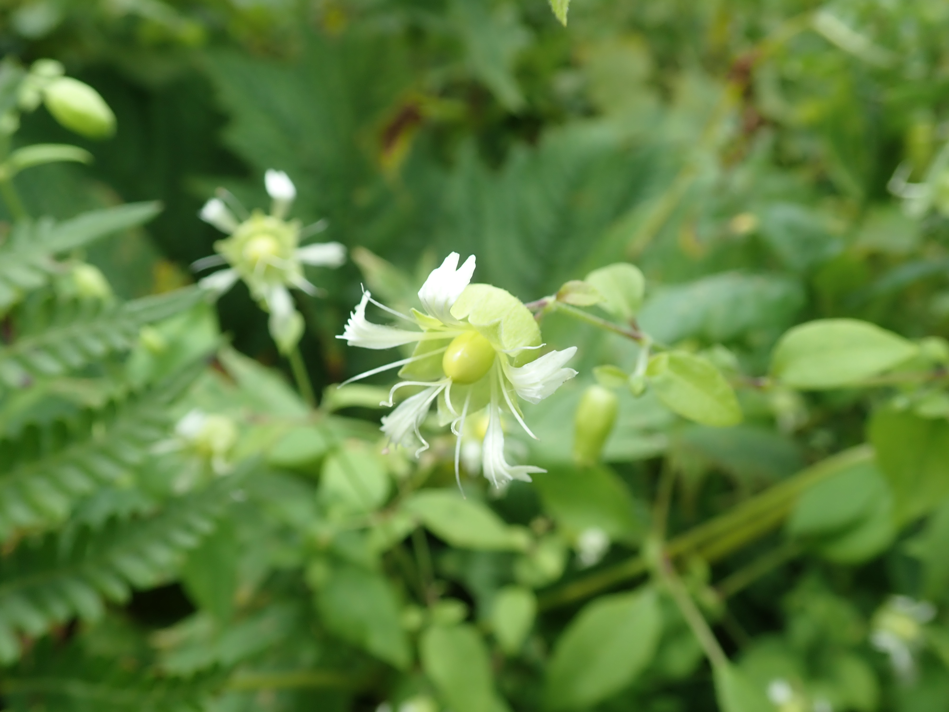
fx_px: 822
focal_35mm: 30
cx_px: 474
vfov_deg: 46.8
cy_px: 356
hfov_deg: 60.0
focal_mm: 5.5
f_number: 3.2
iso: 100
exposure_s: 1/200
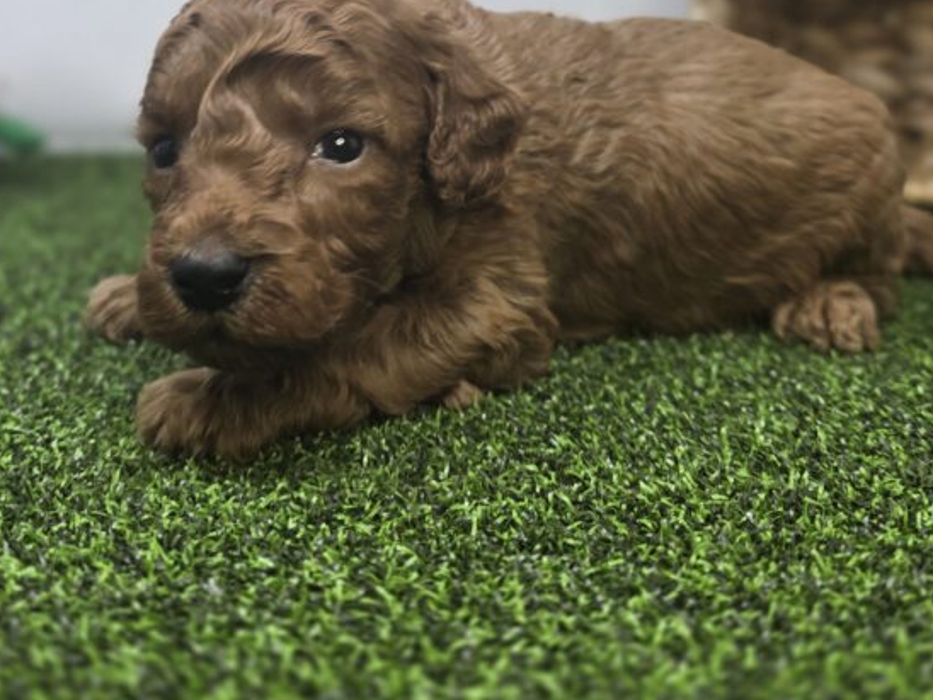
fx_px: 1159
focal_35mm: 43
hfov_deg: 43.8
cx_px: 441
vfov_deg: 31.9
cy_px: 60
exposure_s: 1/120
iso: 50
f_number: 1.7
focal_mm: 6.3
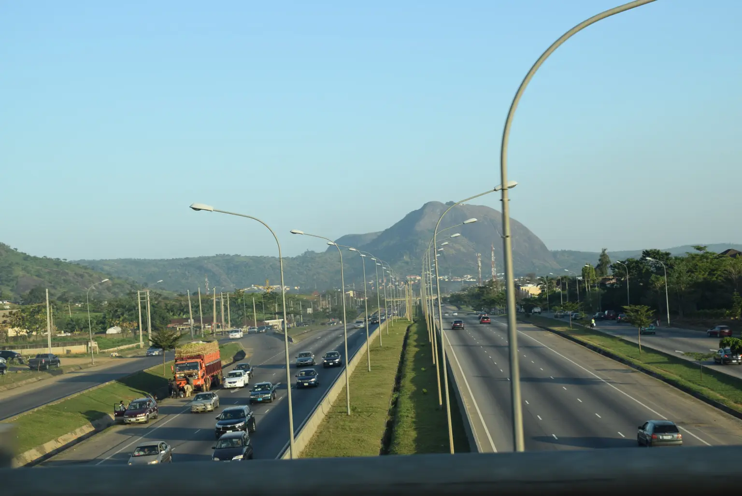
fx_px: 1238
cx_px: 371
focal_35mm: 60
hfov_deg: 33.4
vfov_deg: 22.7
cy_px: 248
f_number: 8
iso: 220
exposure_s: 1/250
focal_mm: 40
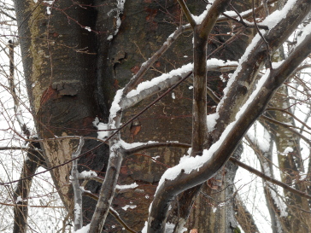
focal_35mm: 140
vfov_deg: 10.6
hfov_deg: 14.1
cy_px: 103
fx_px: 1258
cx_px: 184
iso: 80
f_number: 5.8
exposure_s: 1/60
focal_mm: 18.2
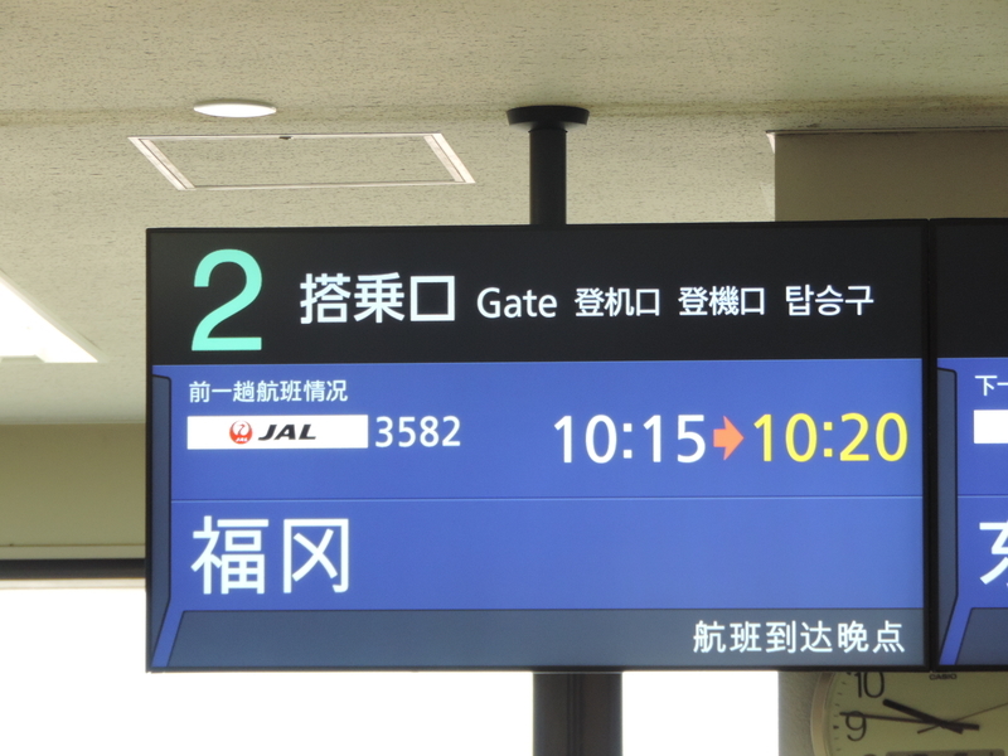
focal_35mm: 185
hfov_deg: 10.7
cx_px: 504
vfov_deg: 8.0
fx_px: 5387
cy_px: 378
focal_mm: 33
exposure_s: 1/40
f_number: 4.6
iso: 400
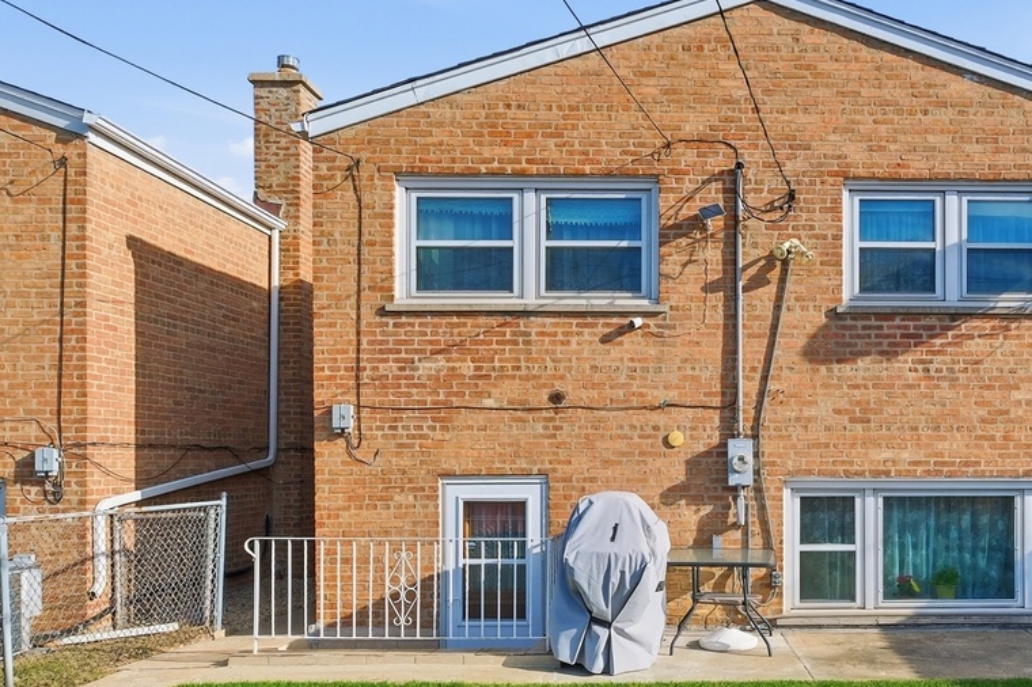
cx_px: 731
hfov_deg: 56.7
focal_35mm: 32
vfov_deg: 40.6
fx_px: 917
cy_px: 453
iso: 400
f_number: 8
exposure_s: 1/8000
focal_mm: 10
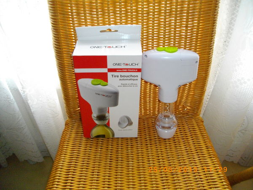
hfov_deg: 56.8
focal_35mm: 32
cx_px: 126
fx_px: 234
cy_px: 95
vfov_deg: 44.2
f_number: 2.9
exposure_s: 1/50
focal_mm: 5.7
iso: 369
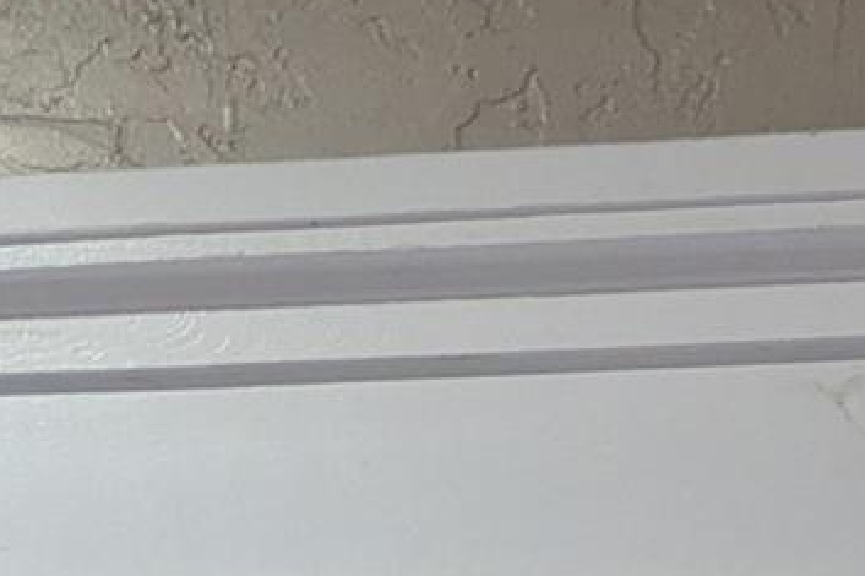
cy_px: 1441
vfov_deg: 10.3
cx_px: 1277
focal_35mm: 113
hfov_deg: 16.6
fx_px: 2714
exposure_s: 1/120
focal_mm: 6.81
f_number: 1.85
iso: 440
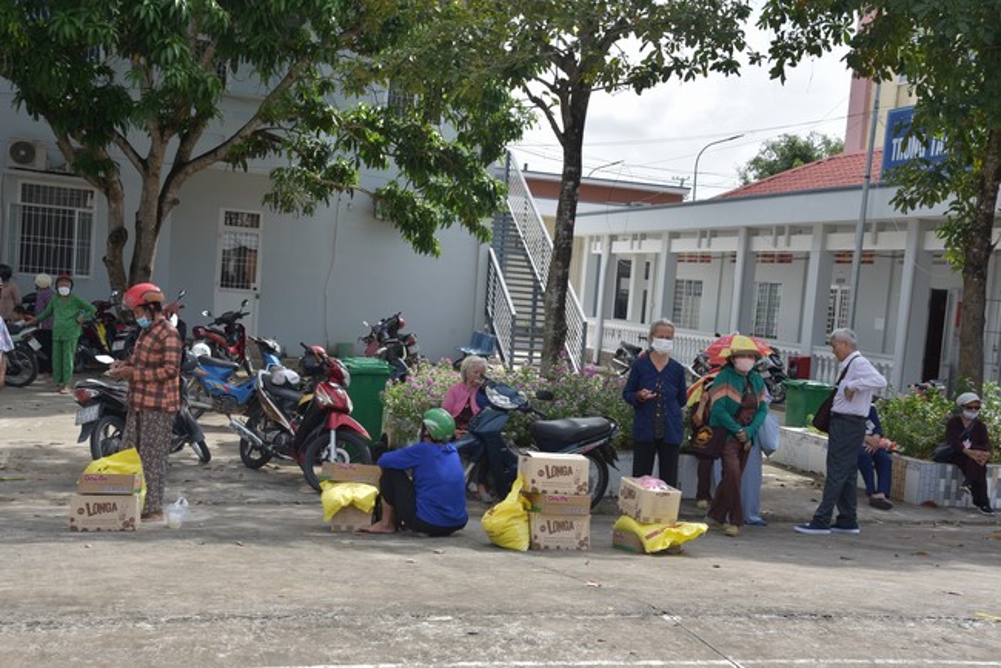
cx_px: 500
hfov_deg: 42.7
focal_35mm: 46
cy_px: 334
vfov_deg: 29.3
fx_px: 1280
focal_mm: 46
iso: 200
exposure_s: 1/320
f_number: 9
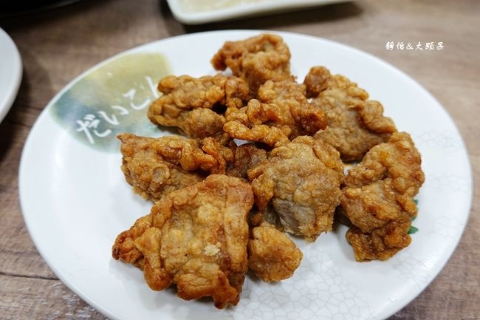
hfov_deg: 73.8
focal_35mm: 24
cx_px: 240
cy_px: 160
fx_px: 320
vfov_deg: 53.1
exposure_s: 1/30
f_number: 2.8
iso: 320
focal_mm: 9
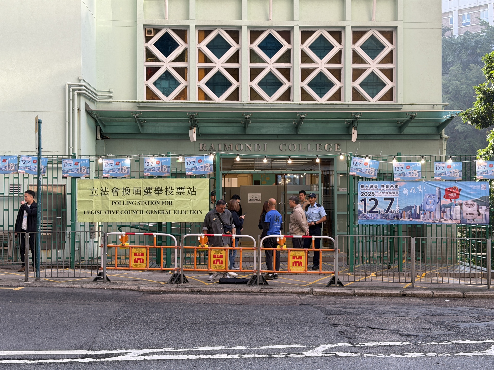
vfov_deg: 30.3
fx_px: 685
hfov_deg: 39.7
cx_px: 247
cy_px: 185
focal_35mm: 48
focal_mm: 6.76
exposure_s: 1/318
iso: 64
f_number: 1.78
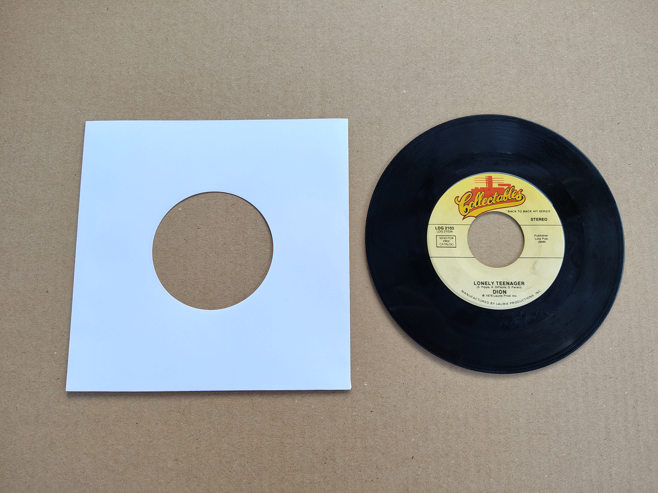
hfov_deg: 71.6
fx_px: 456
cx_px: 329
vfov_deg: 56.8
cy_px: 246
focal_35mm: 24
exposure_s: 1/111
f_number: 1.8
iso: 100
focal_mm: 5.56
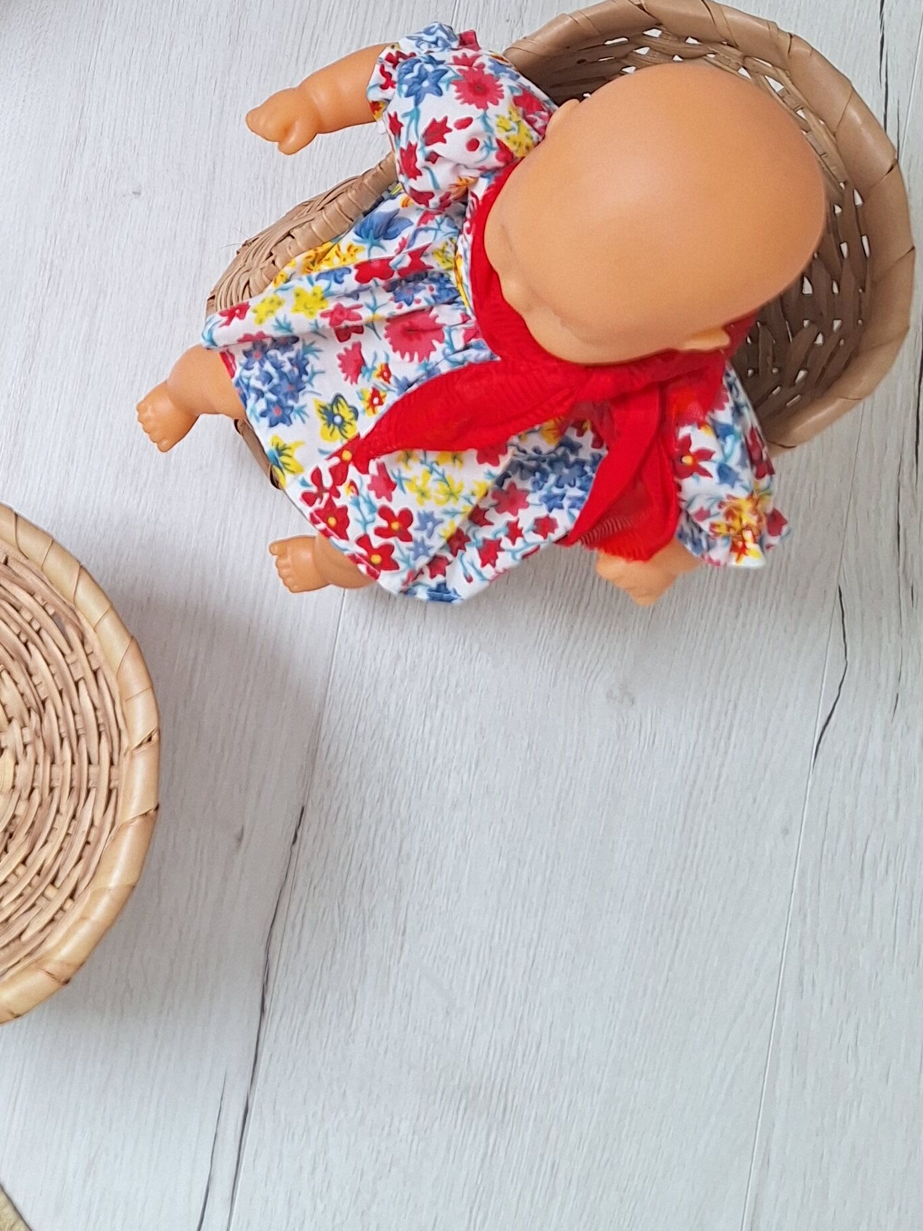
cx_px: 9
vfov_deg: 36.4
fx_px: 1813
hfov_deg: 27.0
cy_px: 273
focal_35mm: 51
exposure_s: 1/135
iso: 40
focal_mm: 5.54
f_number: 1.8
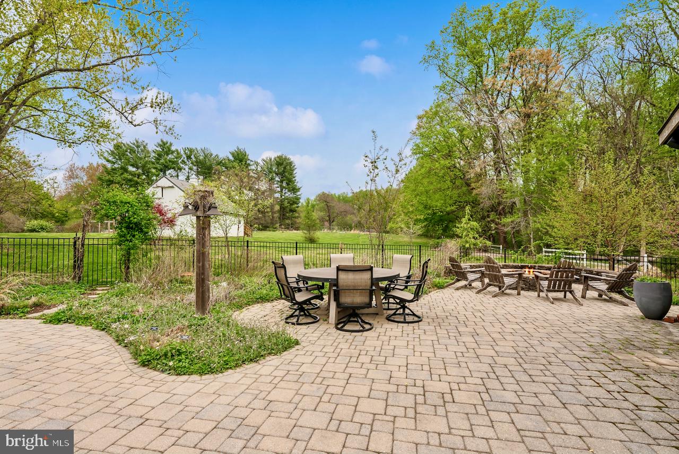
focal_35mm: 18
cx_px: 340
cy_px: 227
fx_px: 340
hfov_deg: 90.0
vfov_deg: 67.5
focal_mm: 18
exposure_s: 1/100
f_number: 7.1
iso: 80
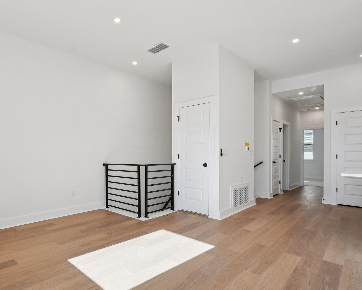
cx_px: 119
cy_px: 144
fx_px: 204
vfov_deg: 70.9
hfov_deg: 80.4
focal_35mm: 19
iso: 400
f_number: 8
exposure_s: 1/400
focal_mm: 10
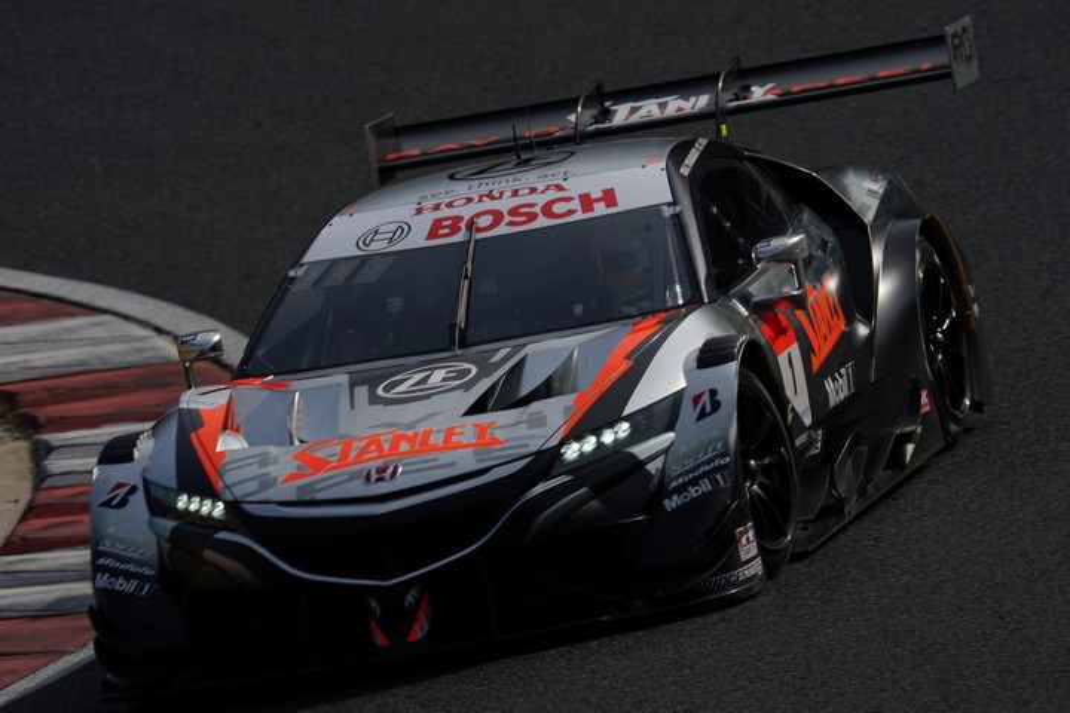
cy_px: 356
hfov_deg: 4.2
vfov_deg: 2.8
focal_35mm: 489
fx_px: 14533
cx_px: 535
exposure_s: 1/400
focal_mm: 489
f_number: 11
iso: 100
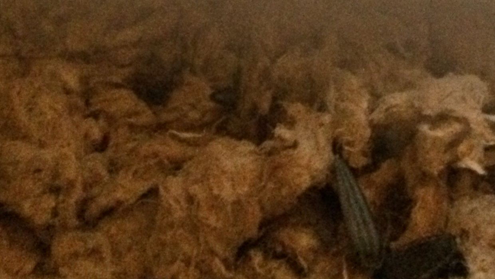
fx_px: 1129
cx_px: 386
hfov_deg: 24.4
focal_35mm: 86
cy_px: -307
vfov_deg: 12.2
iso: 2500
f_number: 2.2
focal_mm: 4.12
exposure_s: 1/15
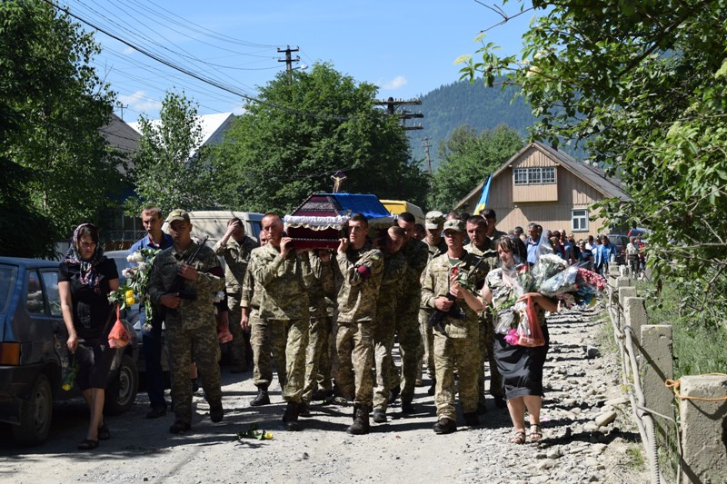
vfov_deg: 17.5
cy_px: 242
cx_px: 364
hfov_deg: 26.0
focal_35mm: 78
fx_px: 1575
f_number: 9
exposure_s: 1/320
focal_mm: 52
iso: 200
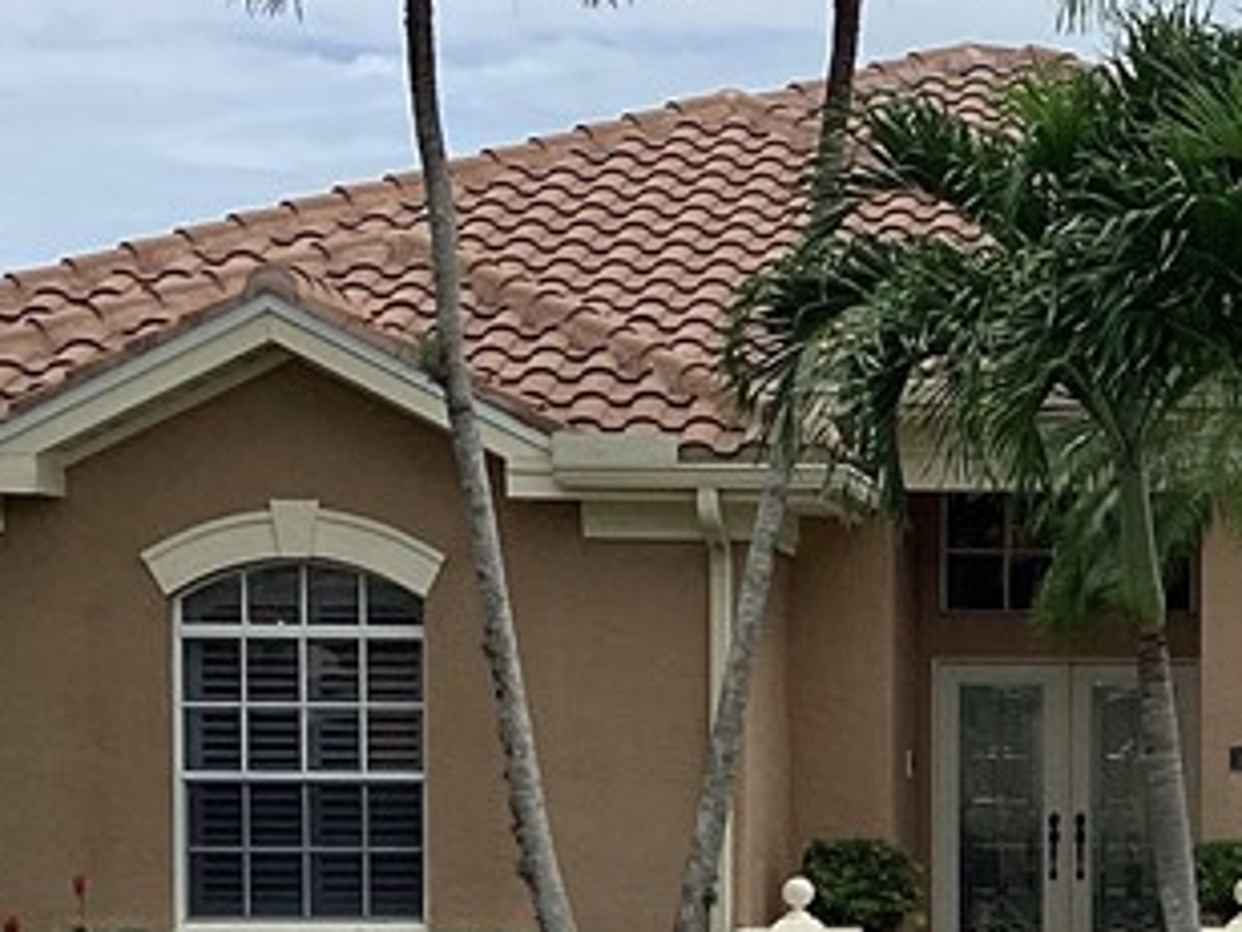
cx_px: 1520
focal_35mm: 103
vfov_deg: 14.2
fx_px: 3696
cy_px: 880
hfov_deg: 18.1
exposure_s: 1/1664
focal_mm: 3.3
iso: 25
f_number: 2.4
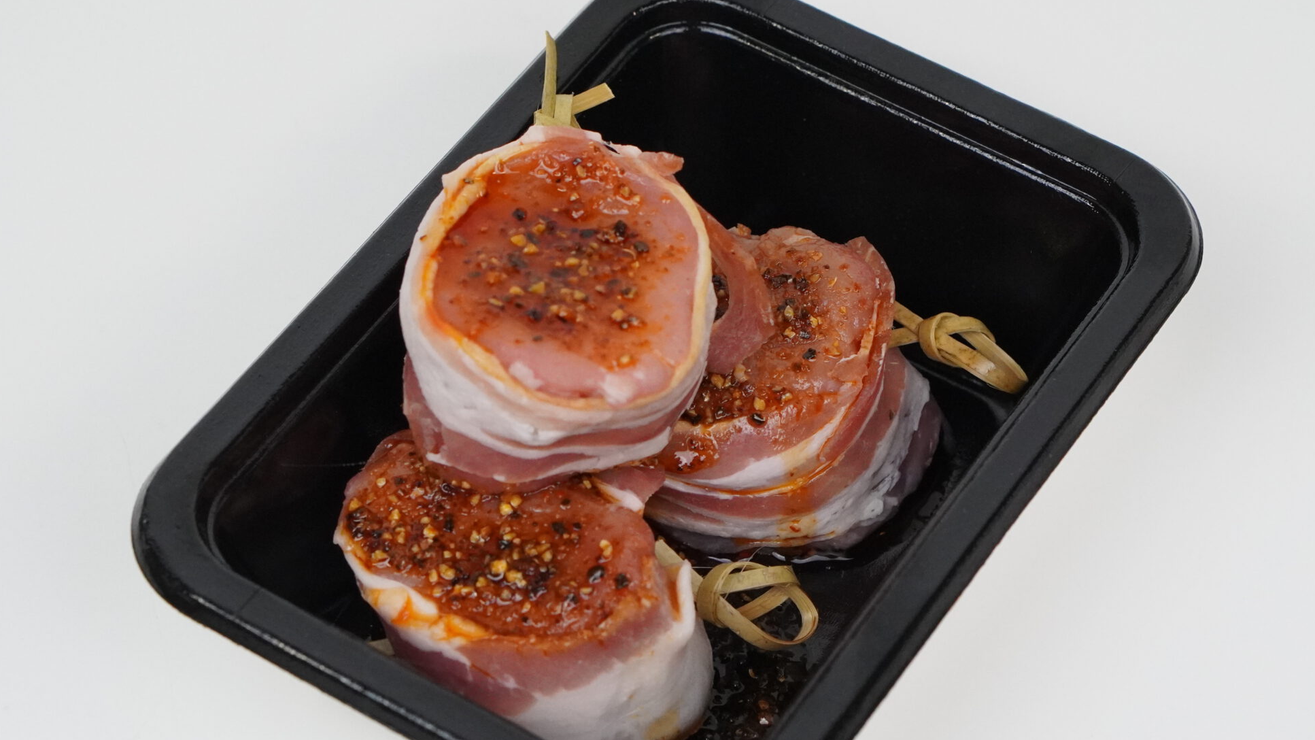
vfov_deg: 11.6
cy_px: 420
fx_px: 3626
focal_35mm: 104
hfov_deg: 20.6
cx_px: 687
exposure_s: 1/200
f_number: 5.6
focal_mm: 50
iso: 3200
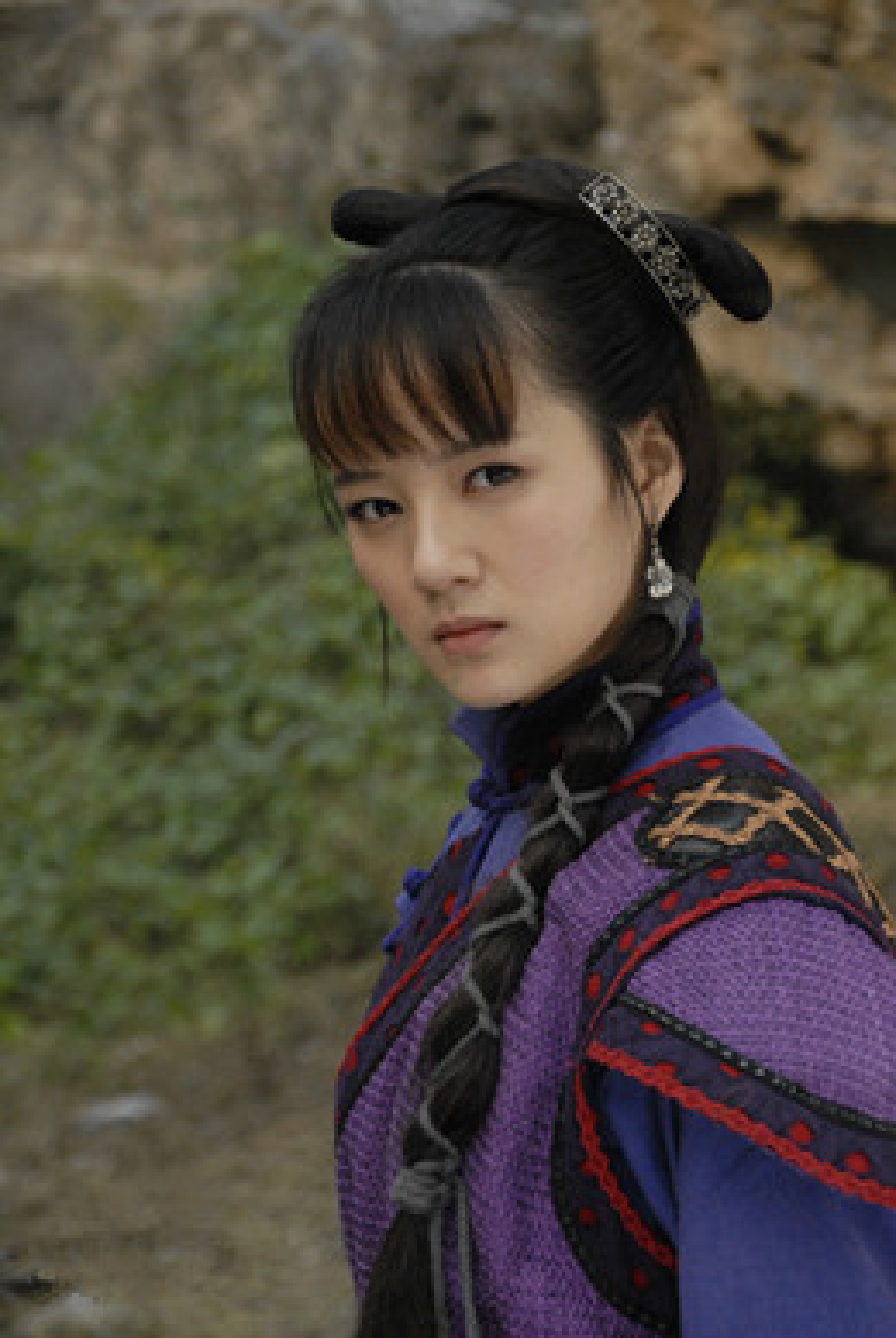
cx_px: 448
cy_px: 669
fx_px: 4185
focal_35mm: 112
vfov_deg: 18.2
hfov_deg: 12.2
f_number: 5.3
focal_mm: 75
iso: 1000
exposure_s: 1/1600
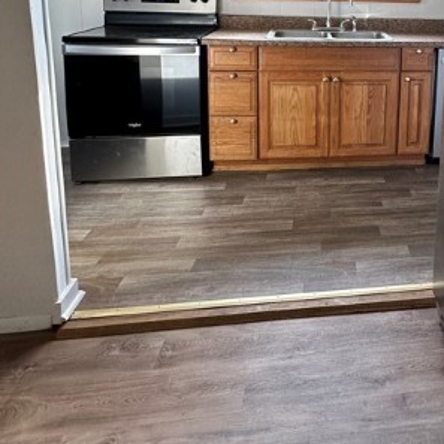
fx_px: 464
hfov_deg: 46.4
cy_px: 39
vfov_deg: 45.9
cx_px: 395
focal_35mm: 32
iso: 160
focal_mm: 2.22
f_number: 2.2
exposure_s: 1/99
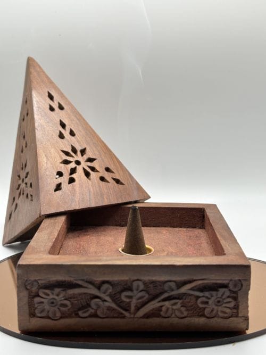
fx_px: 533
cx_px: 133
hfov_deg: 28.0
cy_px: 178
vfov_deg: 36.8
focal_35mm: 52
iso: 32
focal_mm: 5.96
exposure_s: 1/173
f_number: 1.6
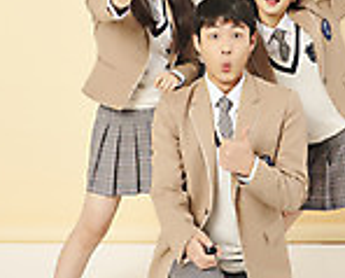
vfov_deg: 19.9
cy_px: 35
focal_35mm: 76
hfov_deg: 25.0
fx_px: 778
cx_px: 204
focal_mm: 30
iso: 200
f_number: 8
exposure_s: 1/125
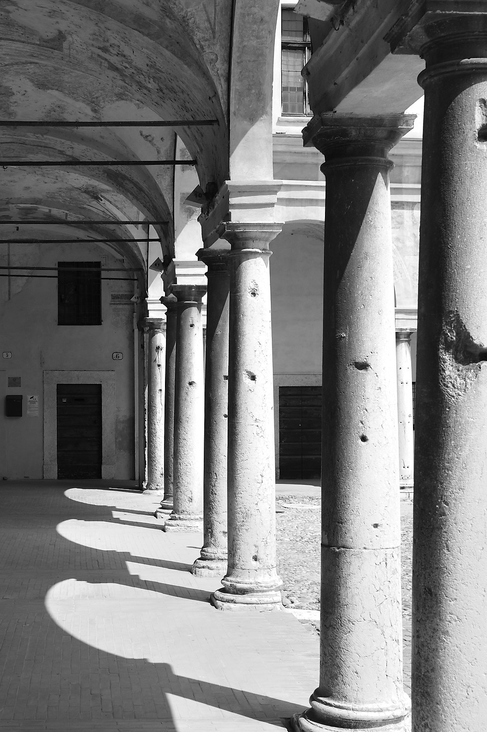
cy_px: 371
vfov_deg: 35.1
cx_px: 142
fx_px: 1159
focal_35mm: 57
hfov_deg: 23.6
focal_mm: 35
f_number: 6.3
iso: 200
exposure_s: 1/640
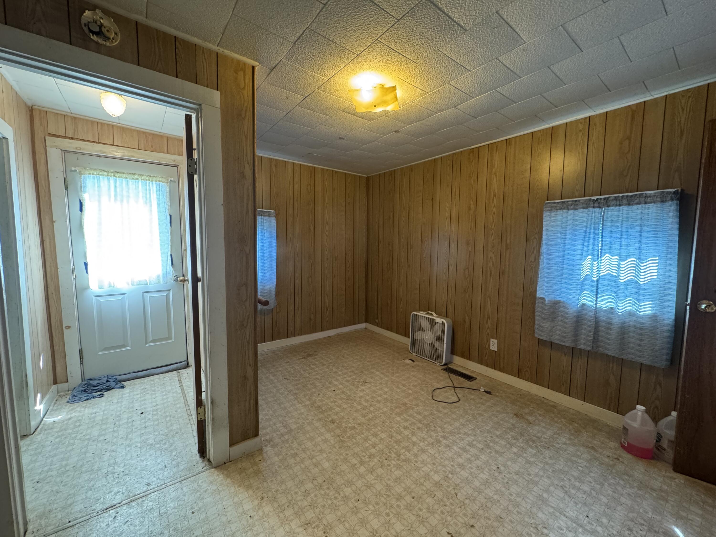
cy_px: 268
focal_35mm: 14
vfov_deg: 85.7
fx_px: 290
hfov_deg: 102.1
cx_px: 358
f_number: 2.2
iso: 400
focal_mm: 2.22
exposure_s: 1/60
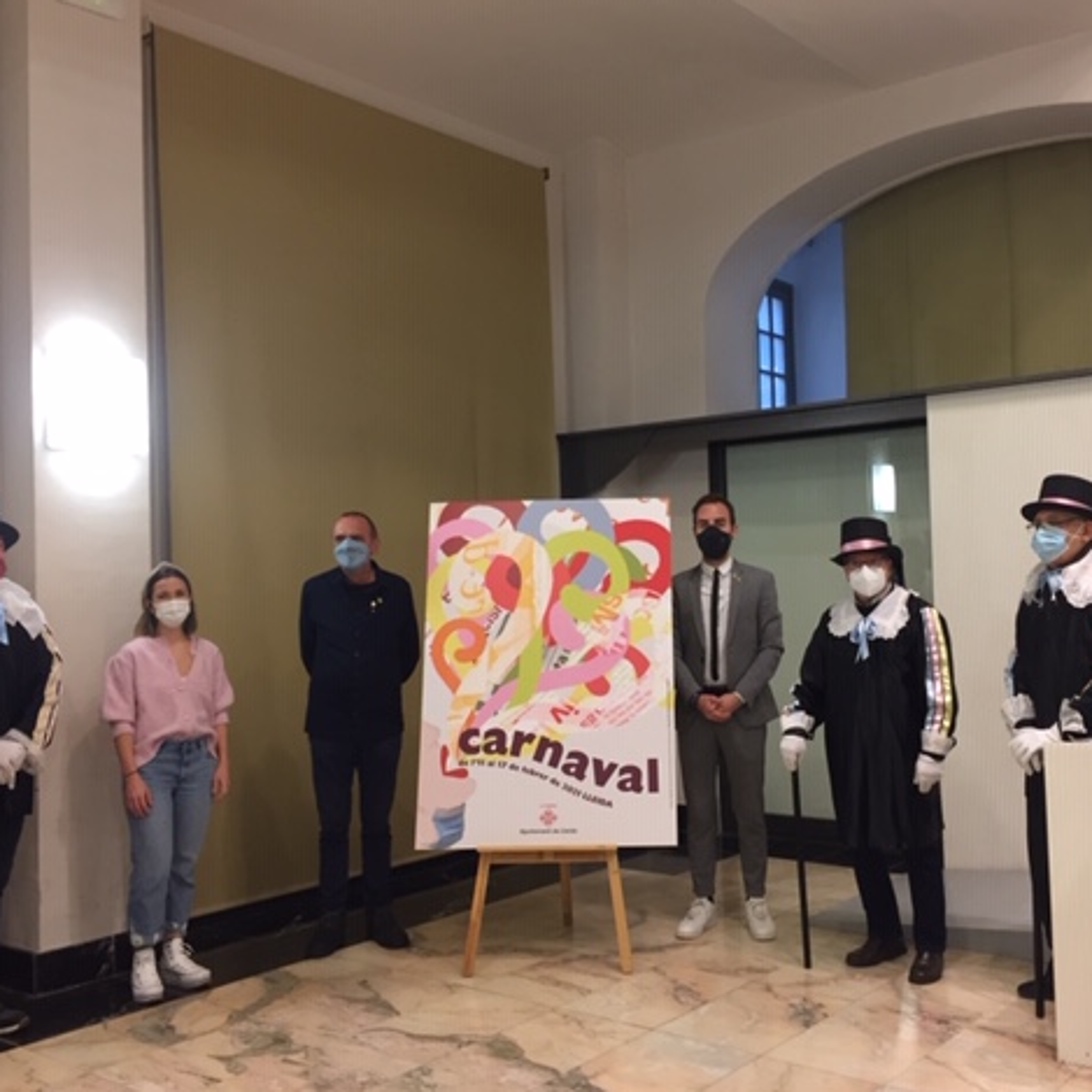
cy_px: 545
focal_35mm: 35
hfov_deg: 47.1
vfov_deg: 47.2
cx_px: 629
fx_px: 1249
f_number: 2.2
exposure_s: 1/33
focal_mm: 4.15
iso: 125
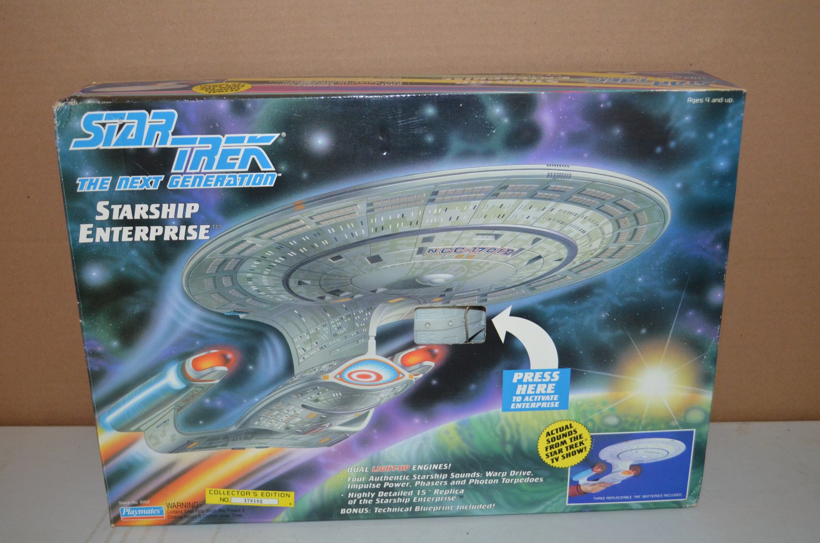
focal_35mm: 39
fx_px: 886
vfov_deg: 34.1
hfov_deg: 49.6
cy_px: 272
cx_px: 410
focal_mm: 26
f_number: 4.2
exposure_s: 1/60
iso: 1600
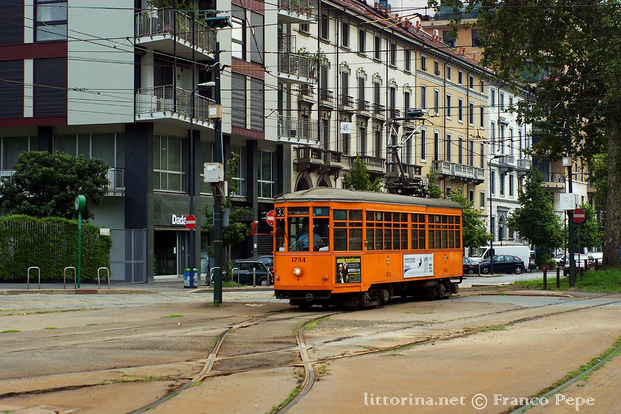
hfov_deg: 24.3
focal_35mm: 84
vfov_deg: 16.3
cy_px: 208
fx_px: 1440
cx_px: 309
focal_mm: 55
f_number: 5
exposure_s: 1/320
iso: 200
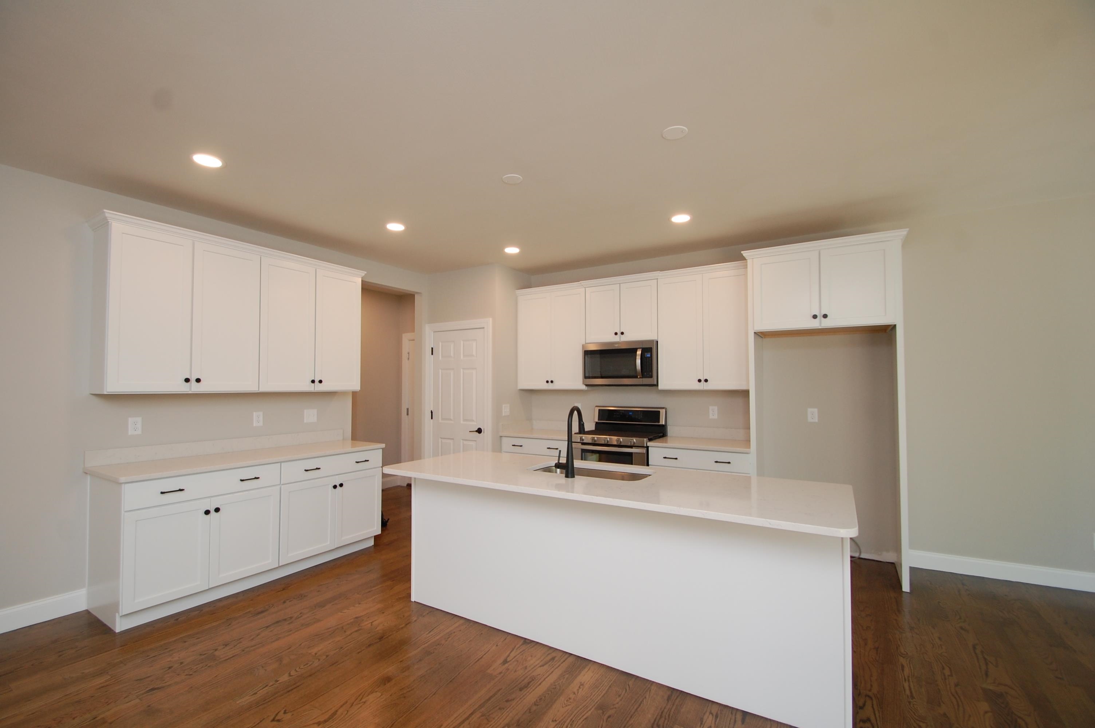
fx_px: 456
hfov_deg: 100.4
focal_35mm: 15
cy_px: 364
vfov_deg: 77.2
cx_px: 548
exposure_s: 1/80
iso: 400
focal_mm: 10
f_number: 4.5
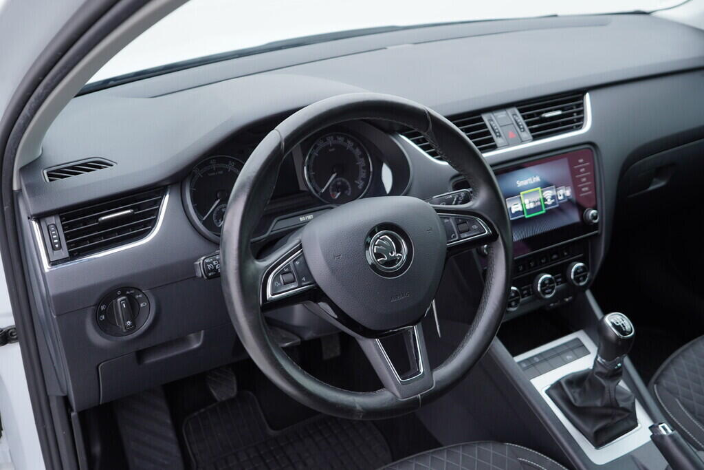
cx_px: 352
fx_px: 704
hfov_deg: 53.1
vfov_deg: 36.9
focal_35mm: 36
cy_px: 235
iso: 125
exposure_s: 1/40
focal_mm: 24
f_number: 2.8
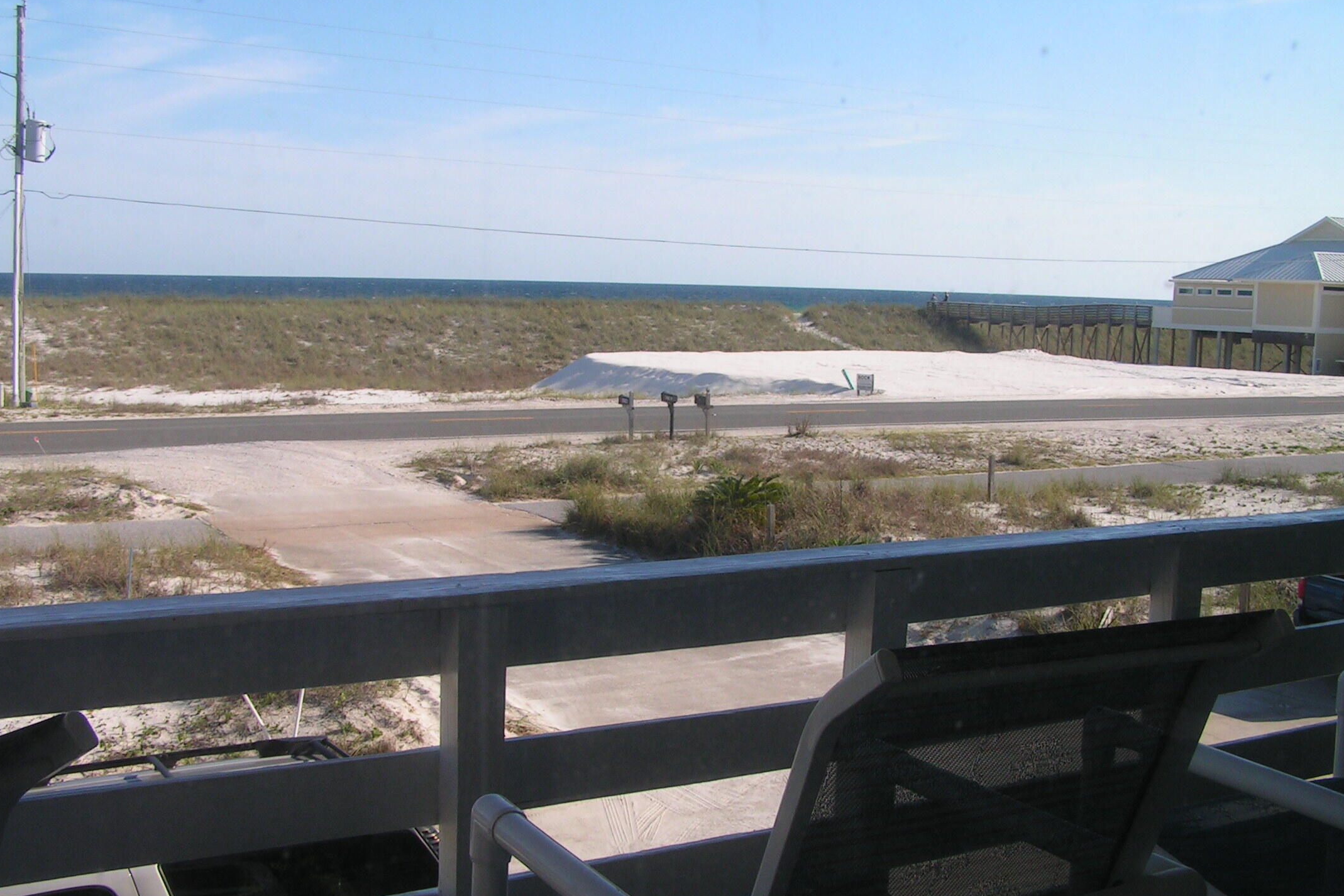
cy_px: 458
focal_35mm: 42
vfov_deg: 31.9
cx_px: 680
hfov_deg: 46.4
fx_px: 1568
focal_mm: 6.3
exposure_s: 1/320
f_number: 5.6
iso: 50
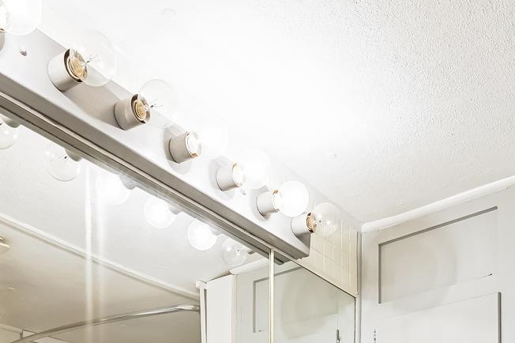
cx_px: 253
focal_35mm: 44
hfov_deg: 44.5
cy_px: 524
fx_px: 629
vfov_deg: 23.7
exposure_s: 1/8
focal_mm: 14
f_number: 8
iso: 320
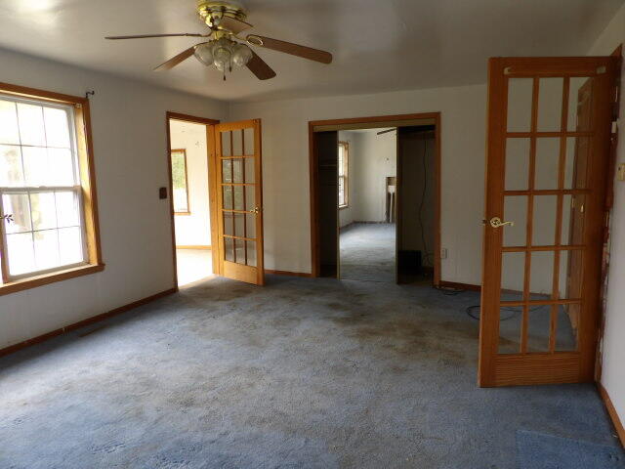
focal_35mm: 24
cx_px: 312
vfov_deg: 56.8
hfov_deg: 71.6
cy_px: 234
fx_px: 433
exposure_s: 1/33
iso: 120
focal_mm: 4.3
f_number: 3.2
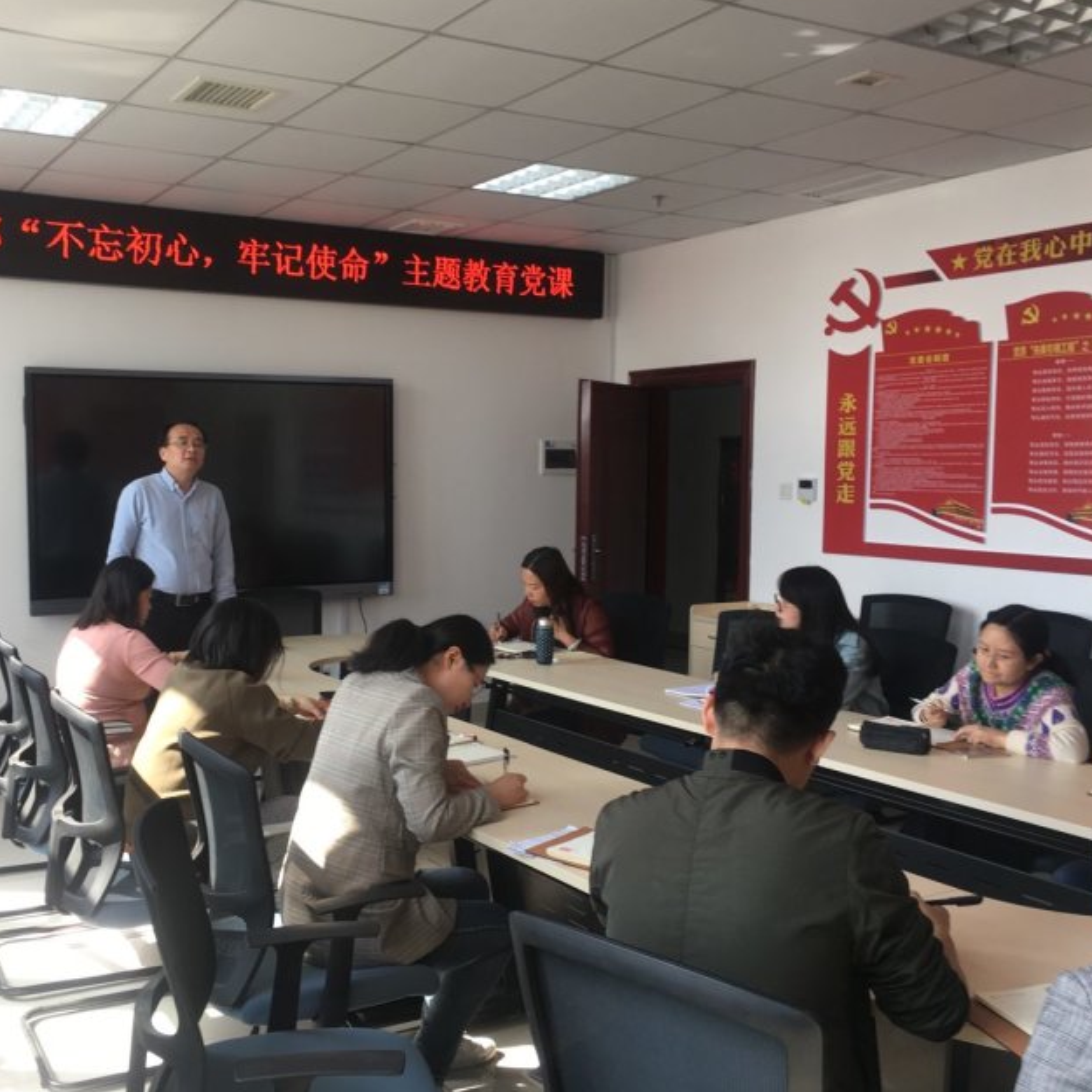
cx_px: 404
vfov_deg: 47.2
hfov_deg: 46.8
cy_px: 547
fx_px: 1249
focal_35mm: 35
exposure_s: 1/50
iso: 25
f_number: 2.2
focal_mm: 4.15
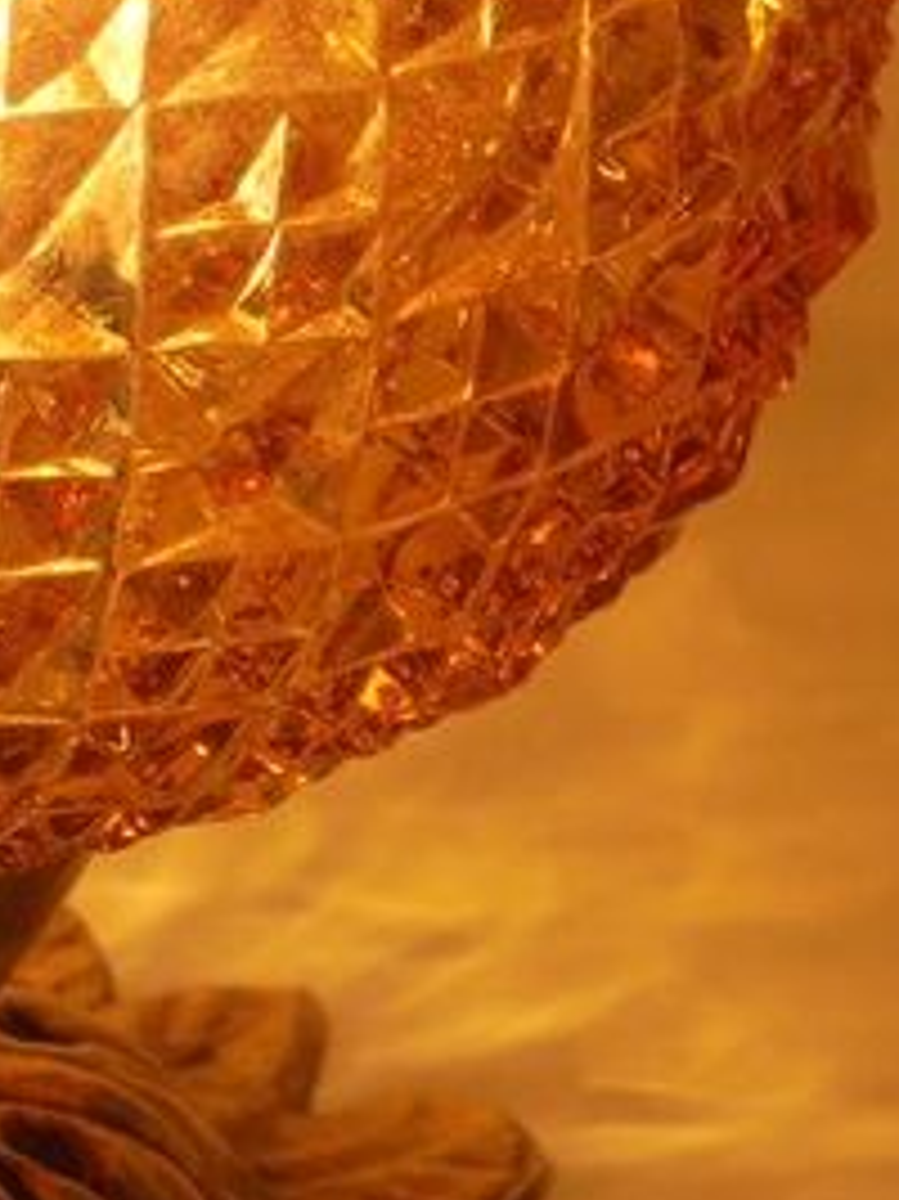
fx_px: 4436
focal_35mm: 128
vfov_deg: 15.3
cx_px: -227
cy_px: 157
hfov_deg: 11.3
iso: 100
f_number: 4.2
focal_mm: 6.9
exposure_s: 1/80
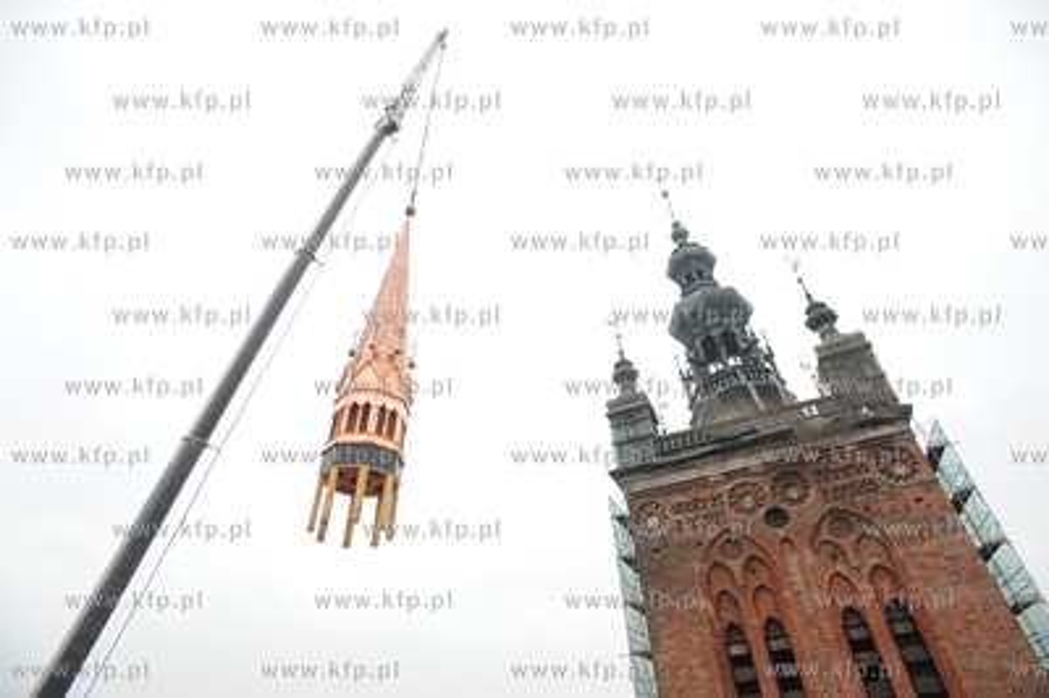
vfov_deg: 70.3
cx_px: 524
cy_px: 349
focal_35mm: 17
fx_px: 495
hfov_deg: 93.3
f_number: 5.6
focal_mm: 17
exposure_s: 1/125
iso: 400
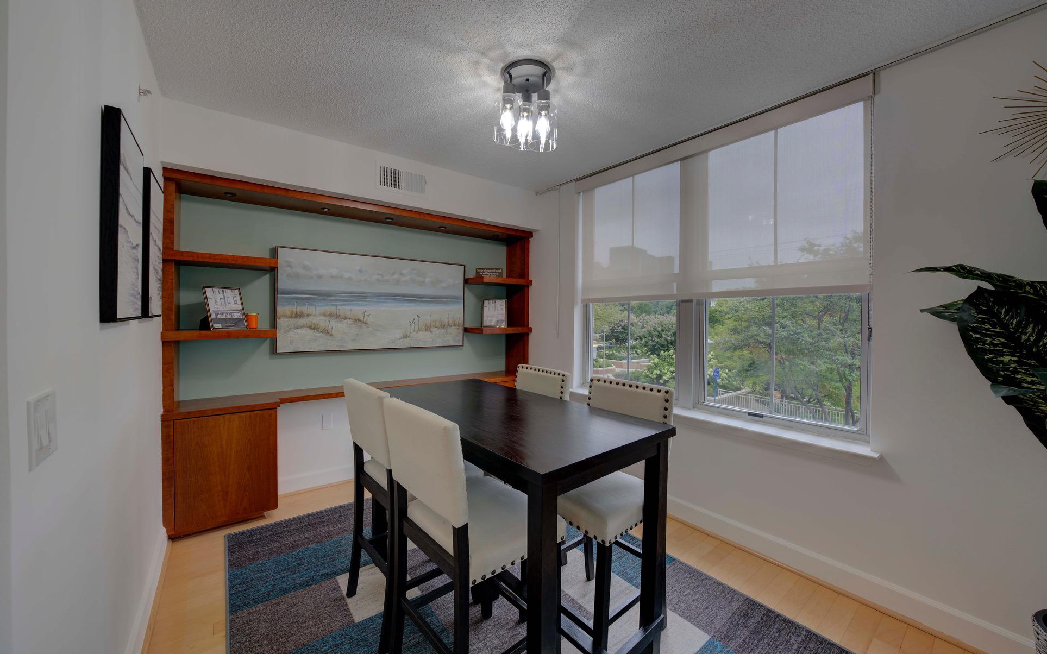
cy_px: 323
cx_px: 510
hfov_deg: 109.3
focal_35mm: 13
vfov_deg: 82.8
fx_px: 371
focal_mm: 12
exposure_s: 1/1.67
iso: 100
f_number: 9
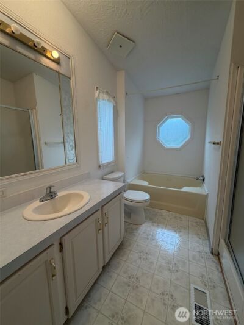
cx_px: 122
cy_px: 162
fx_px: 132
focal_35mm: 14
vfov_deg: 102.1
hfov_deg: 85.7
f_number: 2.2
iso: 200
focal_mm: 2.22
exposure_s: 1/120
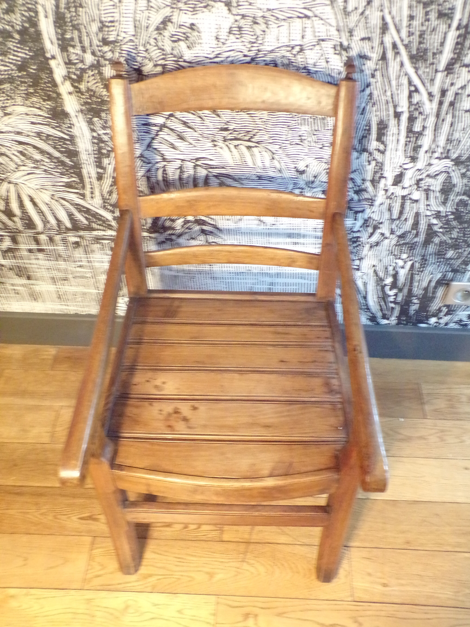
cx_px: 235
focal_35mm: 32
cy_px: 314
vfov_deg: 56.8
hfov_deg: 44.2
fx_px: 579
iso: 800
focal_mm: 5.8
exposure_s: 1/13
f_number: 3.2
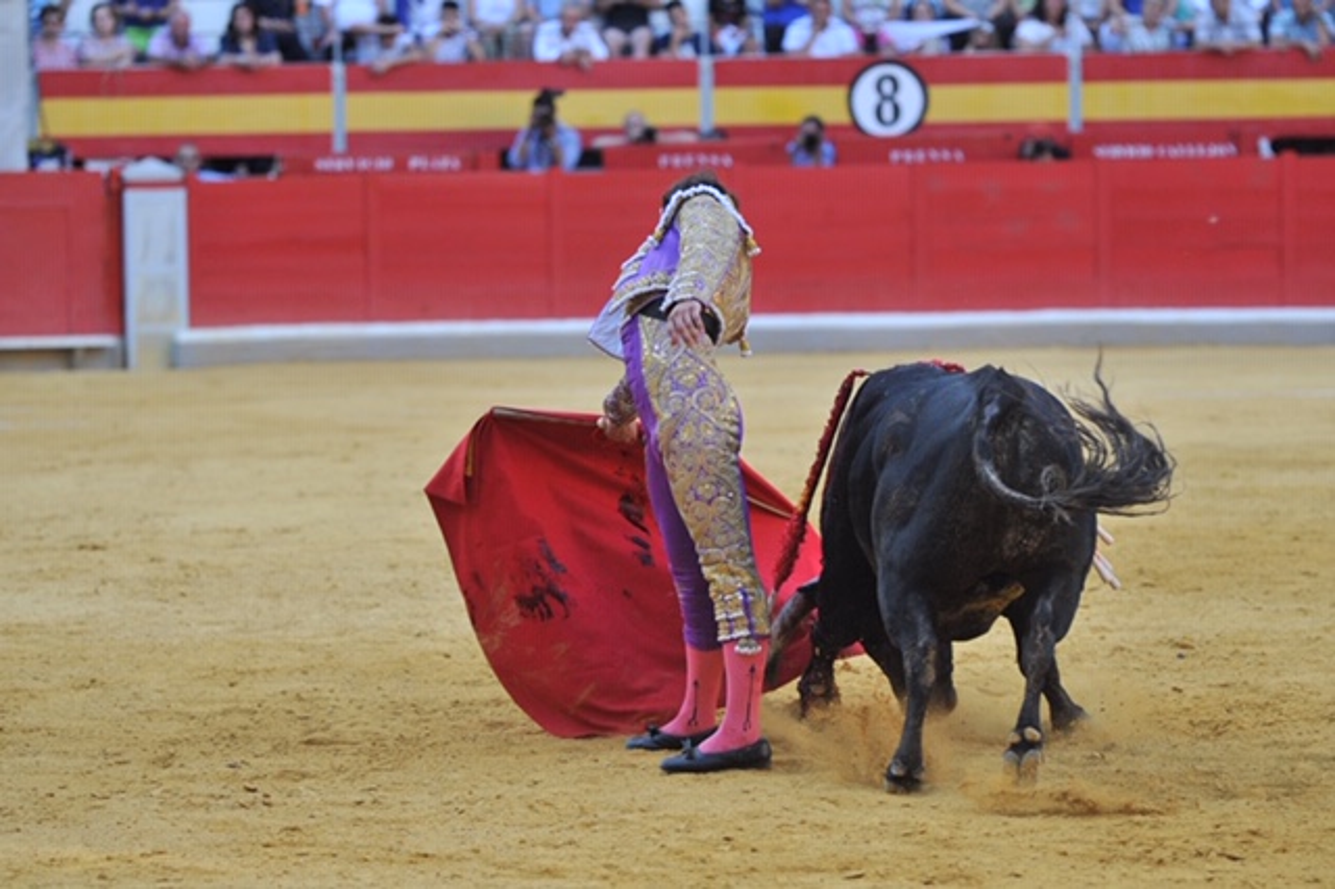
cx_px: 668
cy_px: 444
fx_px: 6949
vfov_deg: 7.3
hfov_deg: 11.0
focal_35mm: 188
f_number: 2.8
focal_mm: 125
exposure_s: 1/800
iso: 640
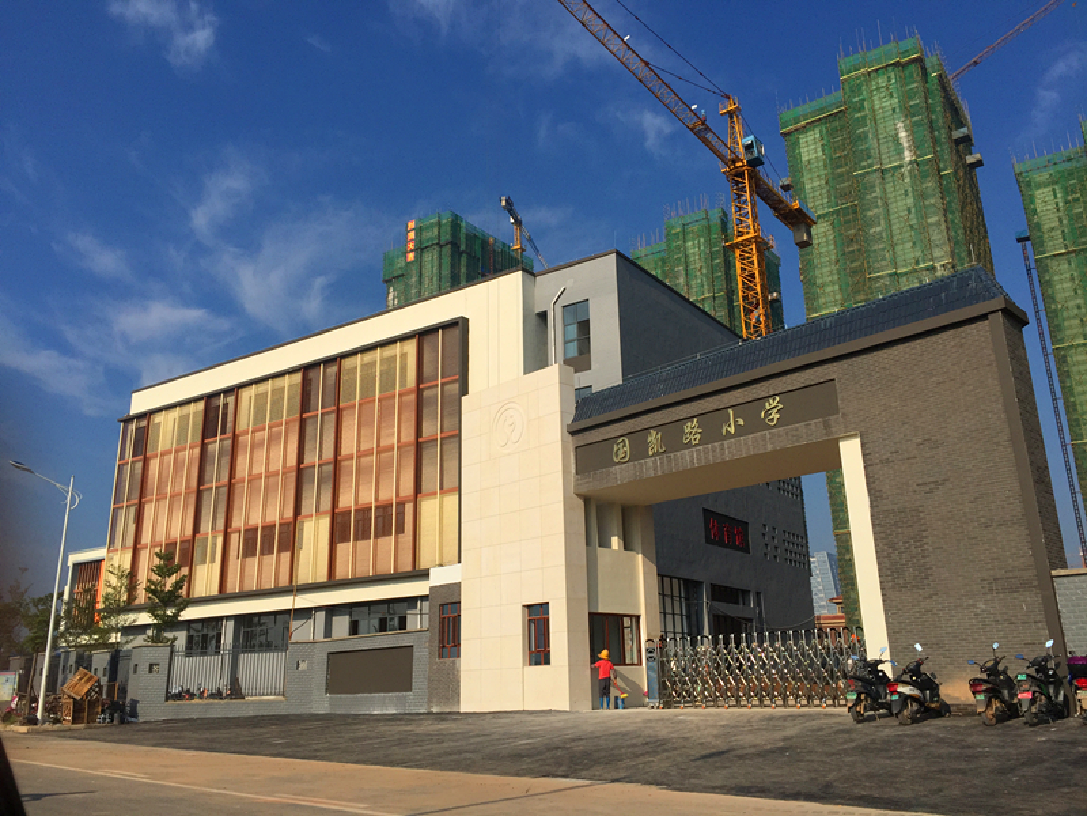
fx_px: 911
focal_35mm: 29
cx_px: 544
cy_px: 408
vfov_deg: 48.2
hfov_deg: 61.7
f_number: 2.2
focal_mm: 4.15
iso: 32
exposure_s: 1/4405
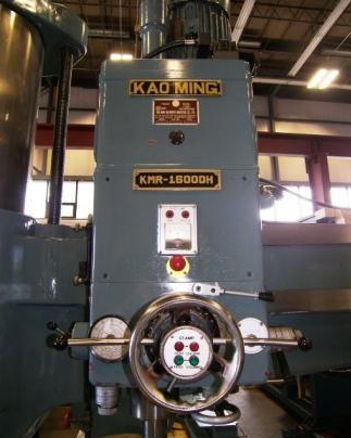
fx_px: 338
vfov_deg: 66.0
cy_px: 208
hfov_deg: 54.9
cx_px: 175
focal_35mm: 26
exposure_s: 1/30
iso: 100
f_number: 2.8
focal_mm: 5.1
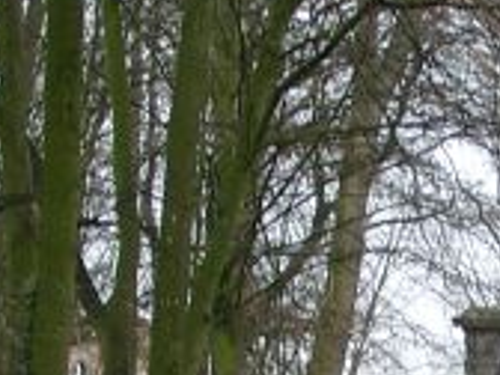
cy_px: 420
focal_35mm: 162
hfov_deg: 12.0
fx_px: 2340
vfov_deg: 9.1
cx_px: 577
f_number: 2.8
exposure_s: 1/110
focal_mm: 7.13
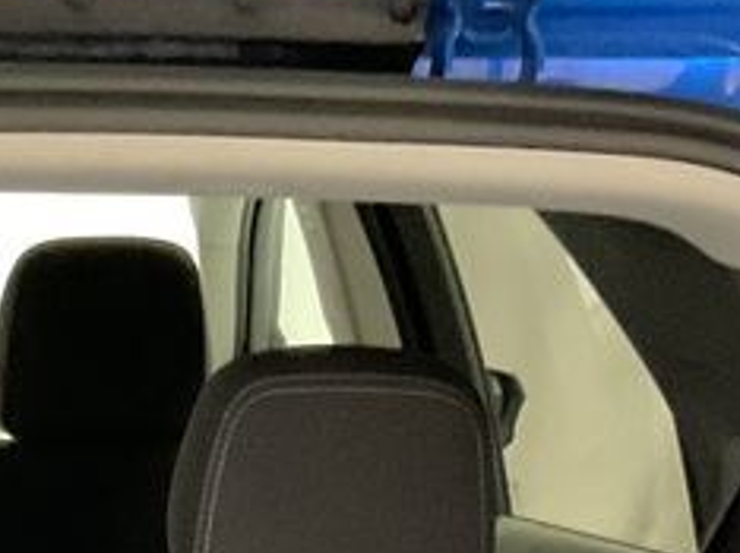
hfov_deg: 15.8
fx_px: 2541
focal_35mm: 119
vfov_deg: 11.3
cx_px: -206
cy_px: 1093
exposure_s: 1/24
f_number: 1.8
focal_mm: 3
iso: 500
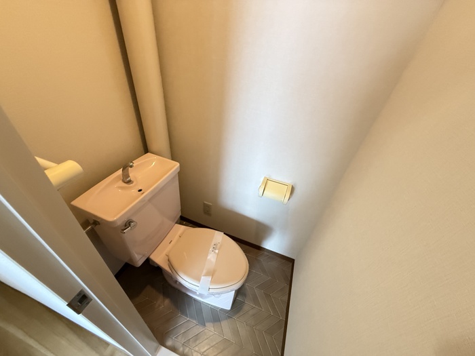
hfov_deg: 102.1
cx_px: 238
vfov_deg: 85.7
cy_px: 178
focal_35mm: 14
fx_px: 192
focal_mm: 2.22
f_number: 2.2
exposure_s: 1/60
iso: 640
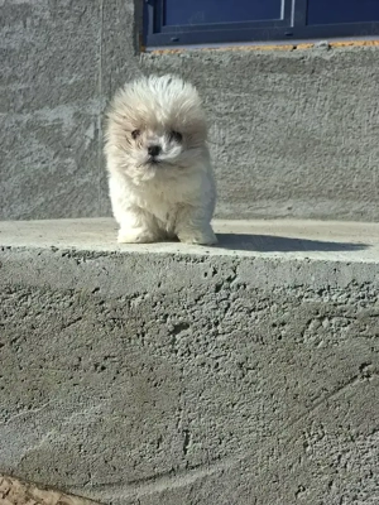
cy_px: 252
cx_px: 190
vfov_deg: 73.9
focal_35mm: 23
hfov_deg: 58.9
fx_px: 336
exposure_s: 1/1667
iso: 50
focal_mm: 5.54
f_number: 1.8
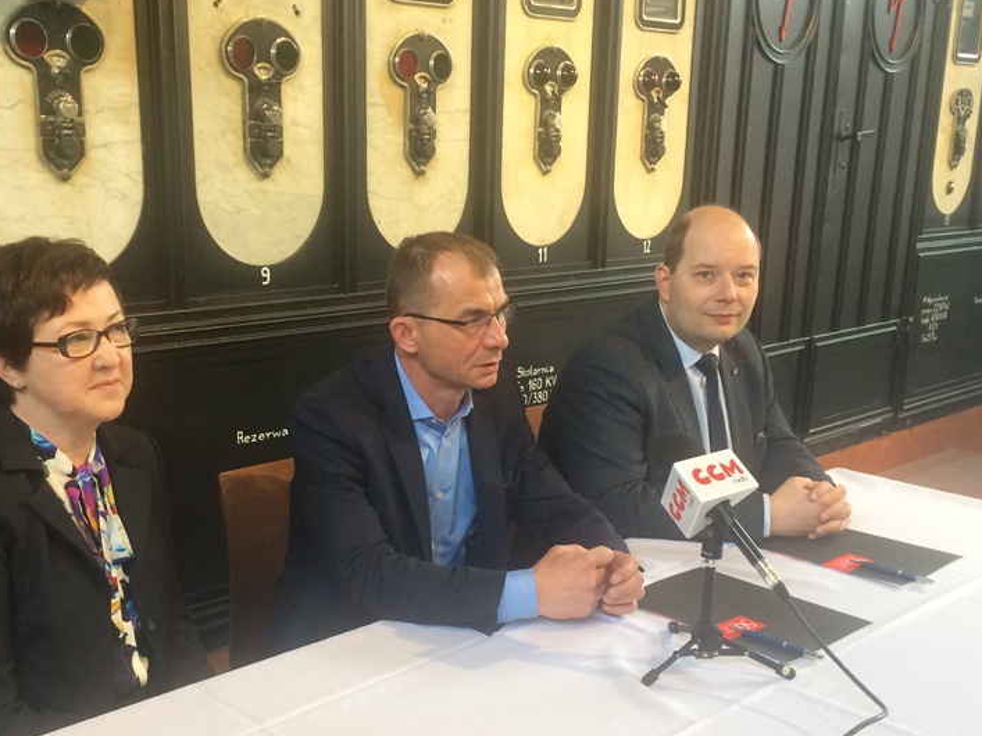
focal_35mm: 41
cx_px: 413
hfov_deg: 45.6
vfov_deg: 34.9
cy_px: 469
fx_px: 1163
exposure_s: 1/33
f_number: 2.2
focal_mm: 4.15
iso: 125
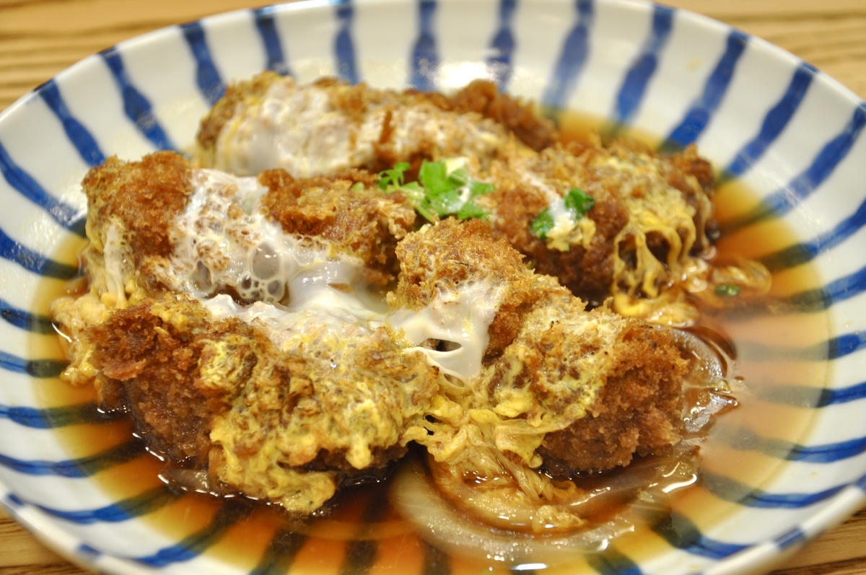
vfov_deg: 17.4
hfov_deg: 26.0
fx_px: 1874
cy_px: 288
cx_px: 433
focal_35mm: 78
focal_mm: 52
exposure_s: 1/20
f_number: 5
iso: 400
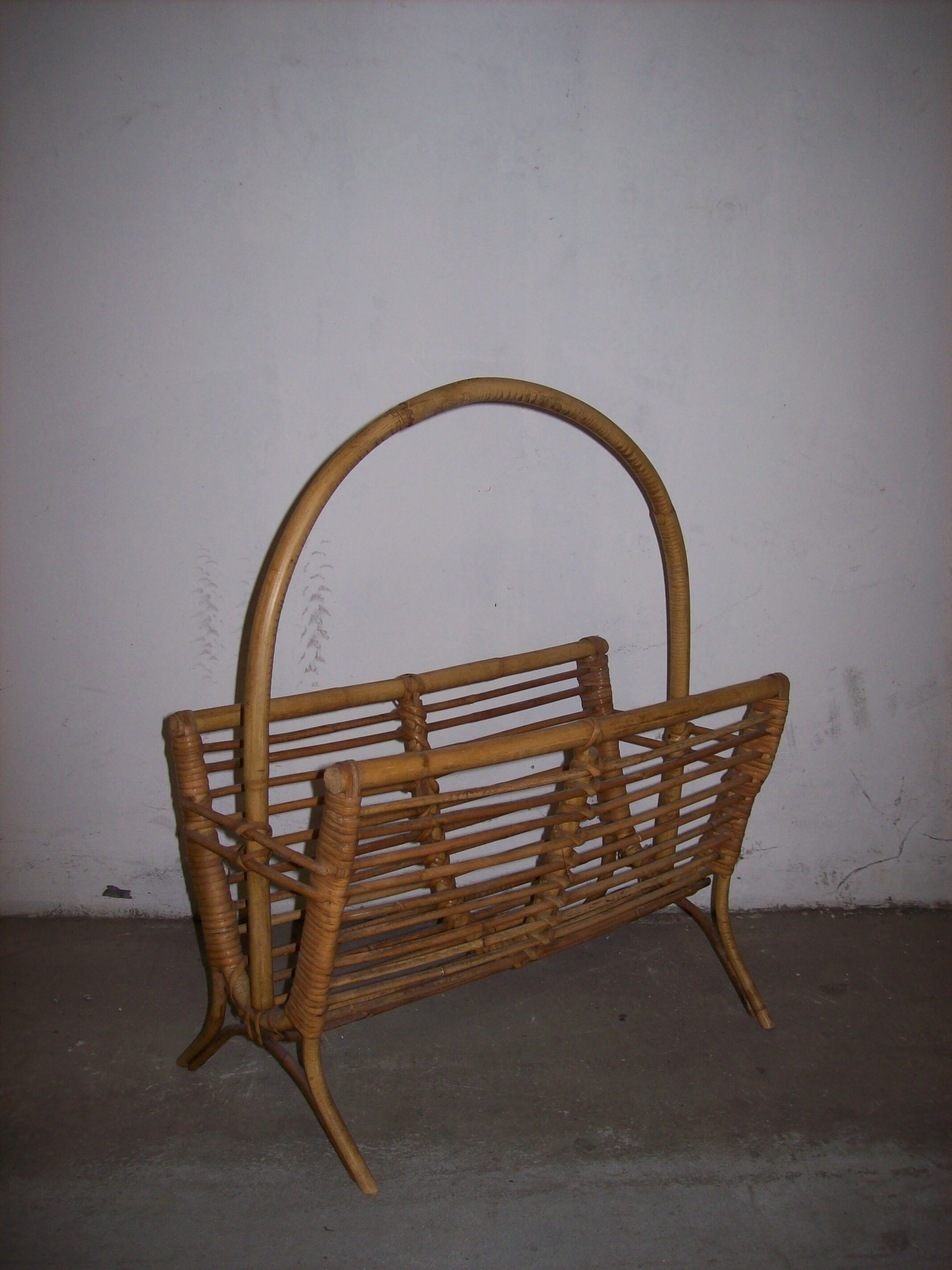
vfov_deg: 51.4
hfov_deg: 39.6
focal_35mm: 36
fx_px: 1321
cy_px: 635
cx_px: 476
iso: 80
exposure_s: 1/64
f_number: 2.7
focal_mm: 6
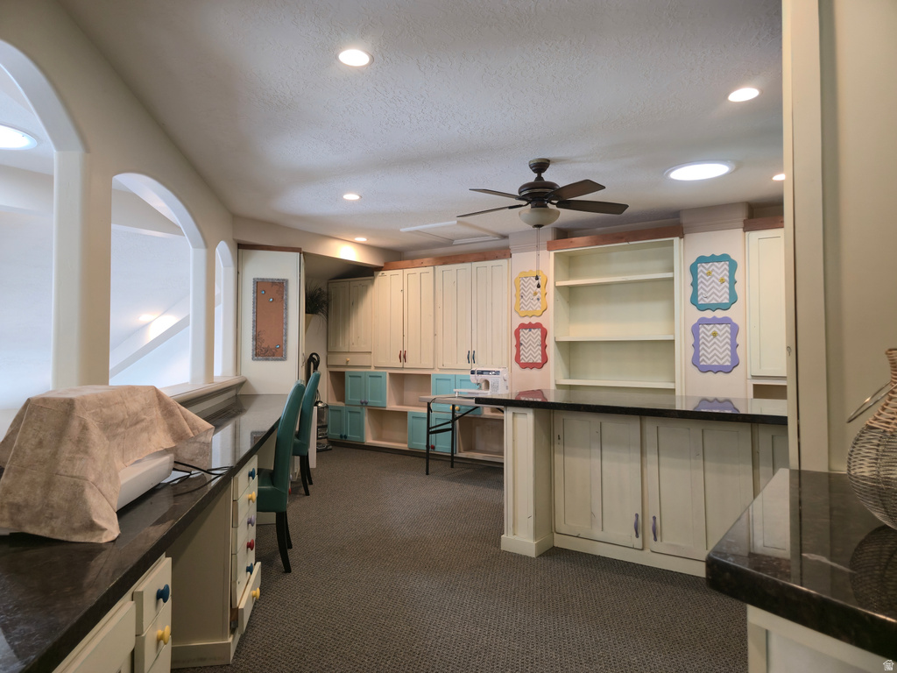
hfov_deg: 73.9
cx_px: 448
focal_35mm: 23
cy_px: 336
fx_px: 596
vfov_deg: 58.9
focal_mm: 6.3
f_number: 1.7
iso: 125
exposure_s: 1/60
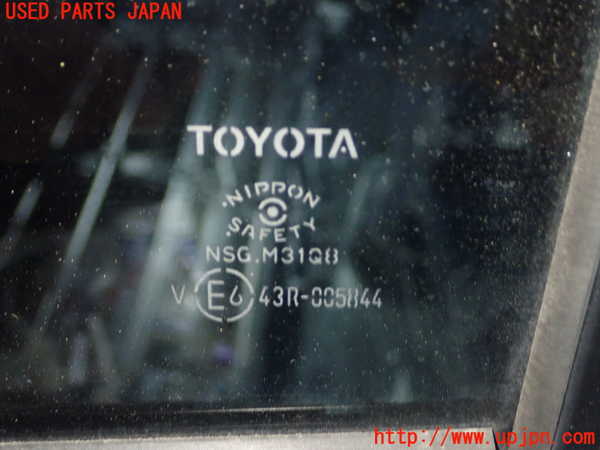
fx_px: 797
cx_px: 300
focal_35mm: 46
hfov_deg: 41.2
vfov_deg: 31.5
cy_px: 225
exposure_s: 1/15
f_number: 3.1
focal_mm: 8.41
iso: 800
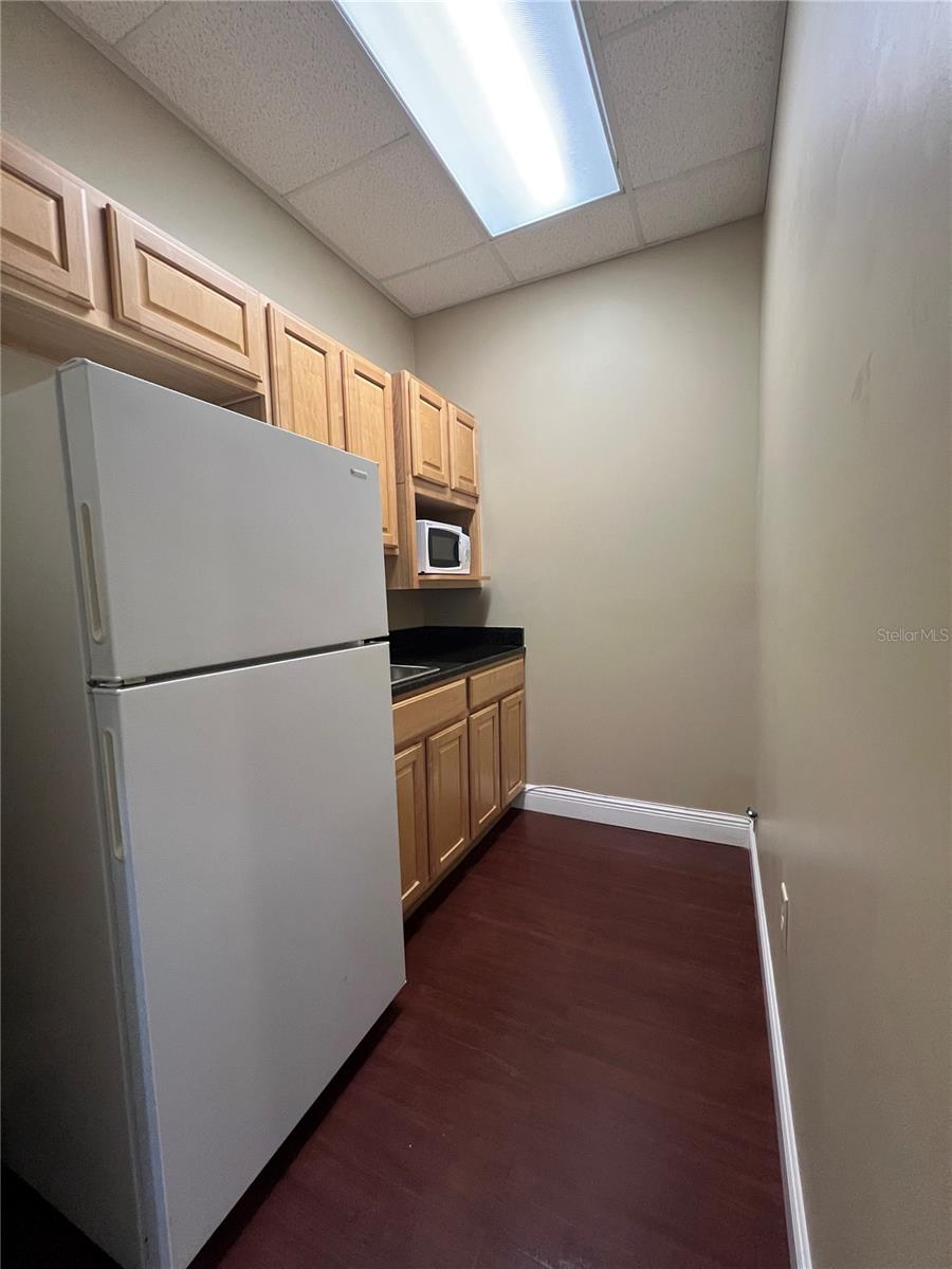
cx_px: 476
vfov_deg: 106.2
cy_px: 634
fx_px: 477
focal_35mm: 13
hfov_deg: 89.9
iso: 400
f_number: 1.8
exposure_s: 1/60
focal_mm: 1.57
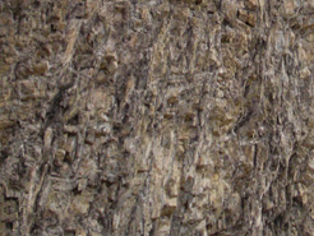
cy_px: -19
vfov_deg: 15.2
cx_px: 323
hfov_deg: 19.9
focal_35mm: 95
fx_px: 863
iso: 200
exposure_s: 1/2
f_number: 2.8
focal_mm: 6.3
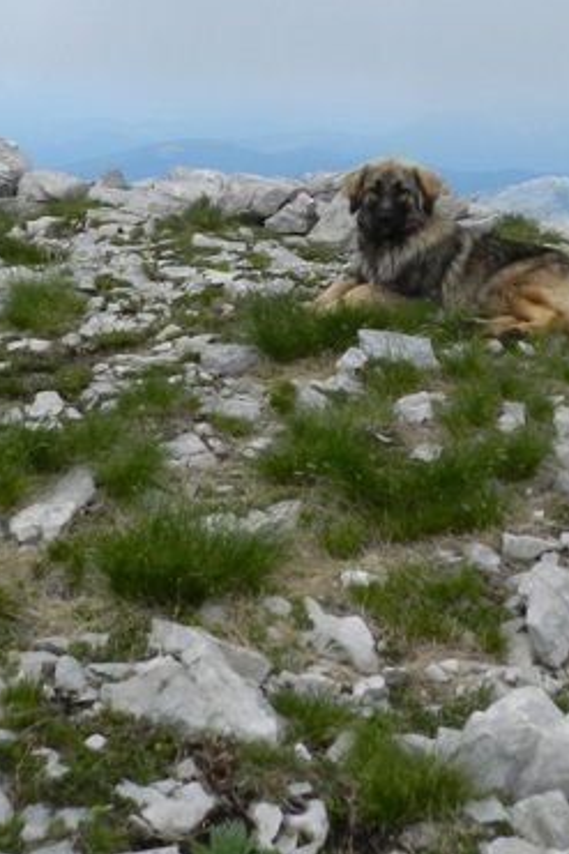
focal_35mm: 66
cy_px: 25
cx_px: 258
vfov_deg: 28.8
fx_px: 1566
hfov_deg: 20.6
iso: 160
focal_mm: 4
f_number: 4.5
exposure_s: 1/1000
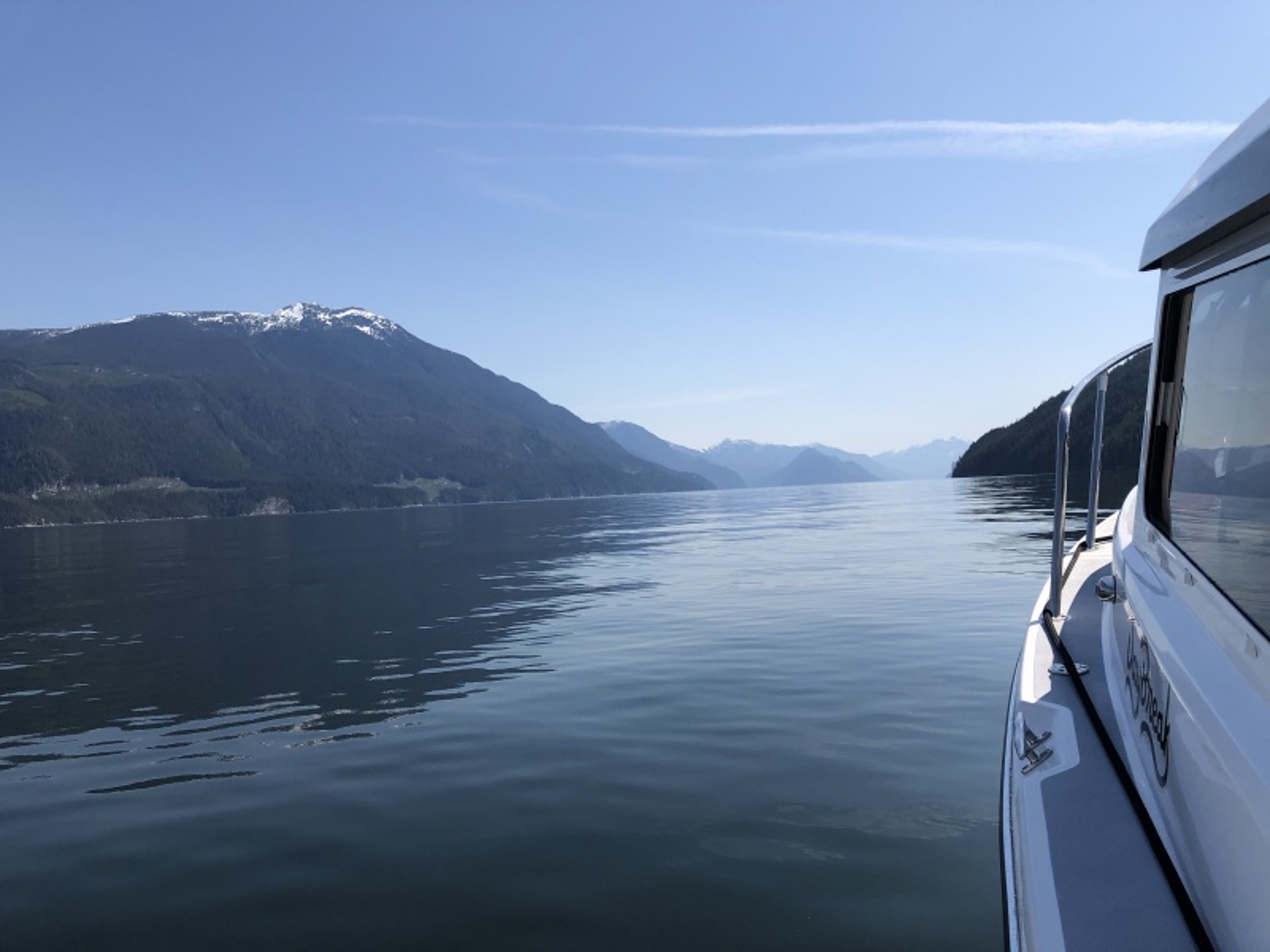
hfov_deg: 63.4
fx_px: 1027
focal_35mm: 28
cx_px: 635
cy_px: 476
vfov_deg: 49.7
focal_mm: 3.99
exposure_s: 1/3436
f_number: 1.8
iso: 20
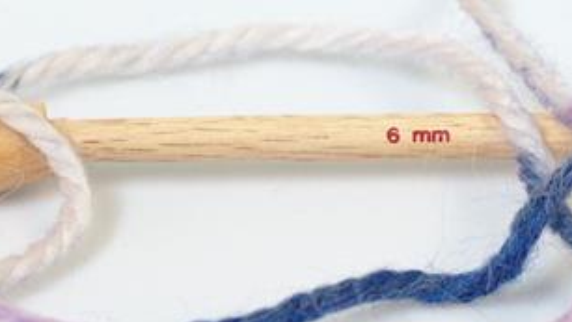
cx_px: 337
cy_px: 129
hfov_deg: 13.0
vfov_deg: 7.4
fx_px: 2504
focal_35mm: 165
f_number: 3
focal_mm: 23.76
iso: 200
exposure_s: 1/38.3
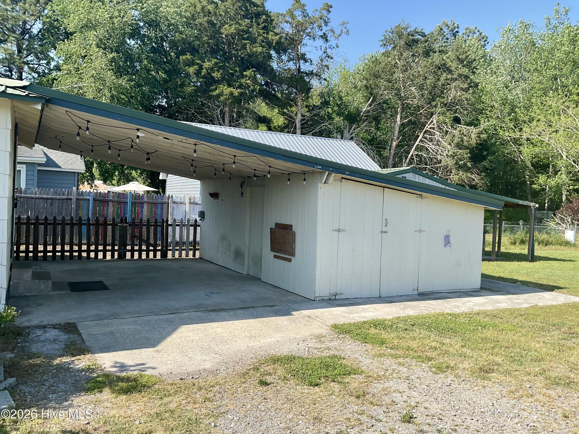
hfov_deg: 61.7
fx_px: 485
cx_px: 290
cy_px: 217
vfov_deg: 48.2
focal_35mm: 29
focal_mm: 3
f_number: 1.8
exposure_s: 1/1121
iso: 16
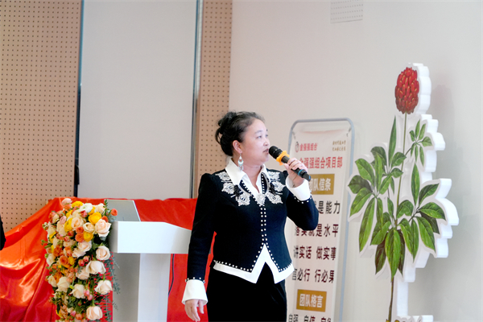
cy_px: 161
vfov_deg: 8.7
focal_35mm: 158
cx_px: 242
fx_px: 2113
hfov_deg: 13.0
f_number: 4
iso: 1600
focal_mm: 105
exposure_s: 1/200
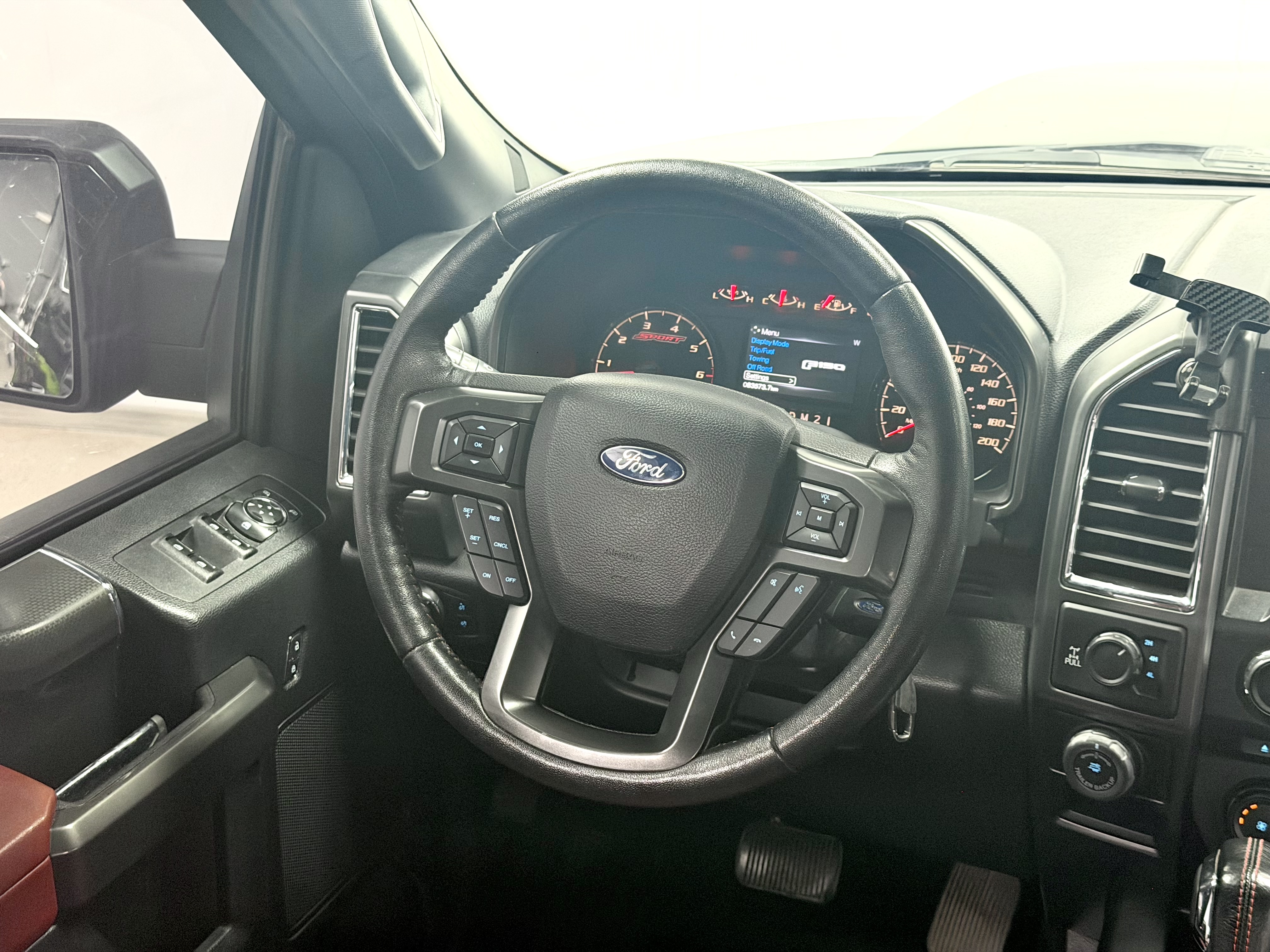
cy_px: 476
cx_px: 635
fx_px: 1761
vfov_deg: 30.3
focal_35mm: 48
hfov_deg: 39.7
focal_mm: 6.76
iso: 500
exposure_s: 1/33
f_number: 1.78
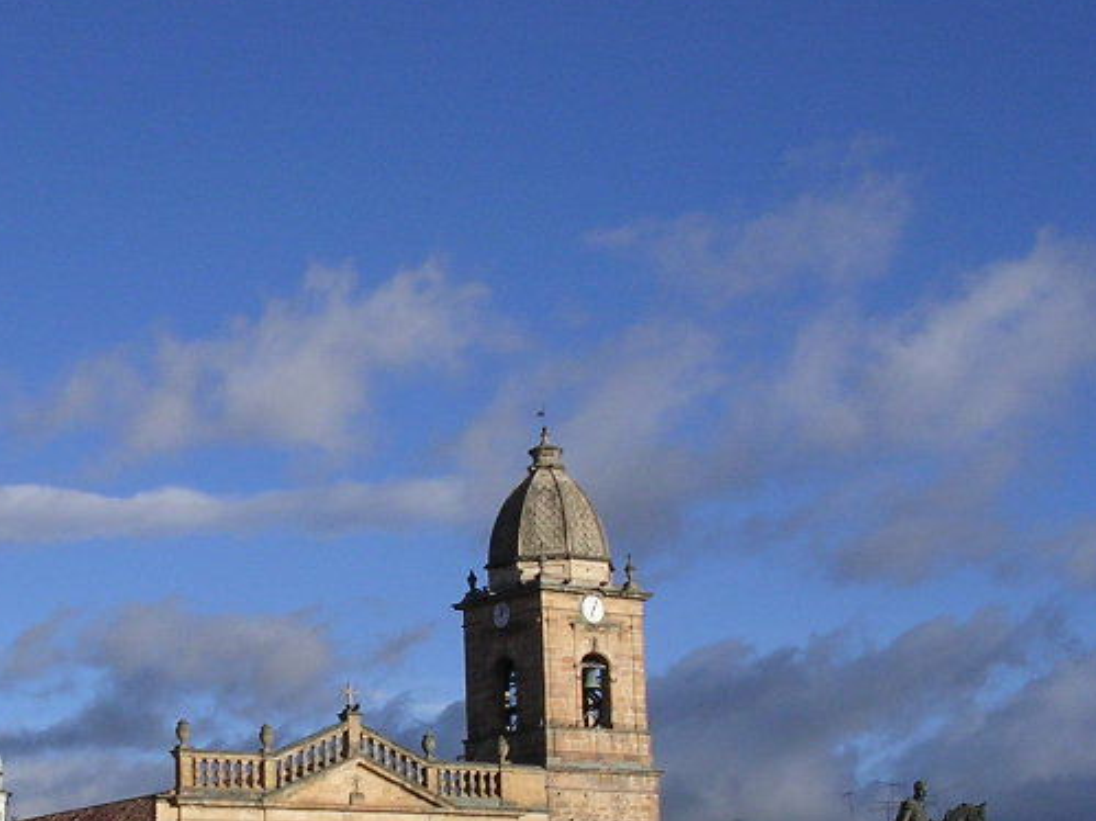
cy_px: 654
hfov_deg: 24.8
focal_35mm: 78
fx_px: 2469
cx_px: 281
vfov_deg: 18.7
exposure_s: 1/407
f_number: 5.6
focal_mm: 5.8
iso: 100
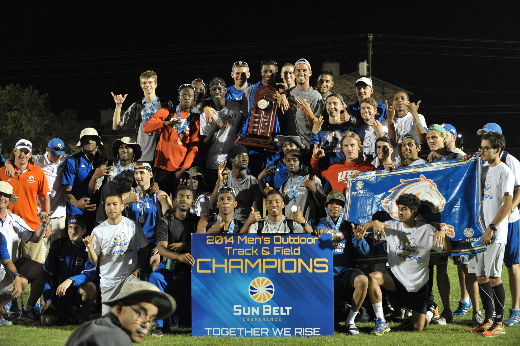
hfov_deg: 28.9
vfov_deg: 19.4
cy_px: 173
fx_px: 1010
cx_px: 260
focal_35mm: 70
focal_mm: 70
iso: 2500
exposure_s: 1/100
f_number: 4.5
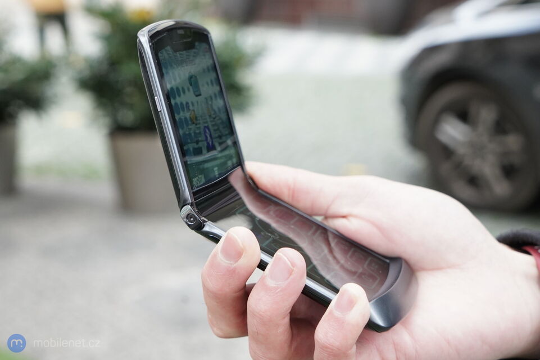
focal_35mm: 51
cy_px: 180
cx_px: 270
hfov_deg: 38.9
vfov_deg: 26.5
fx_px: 765
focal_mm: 51
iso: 2500
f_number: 7.1
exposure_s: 1/200
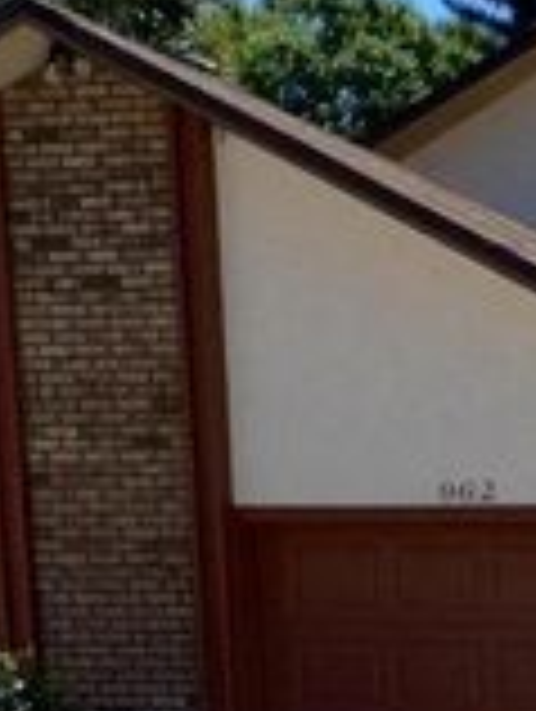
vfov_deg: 14.9
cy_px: 1192
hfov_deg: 11.8
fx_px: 2430
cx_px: 923
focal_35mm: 118
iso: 100
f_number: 1.8
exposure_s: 1/899
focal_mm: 4.27
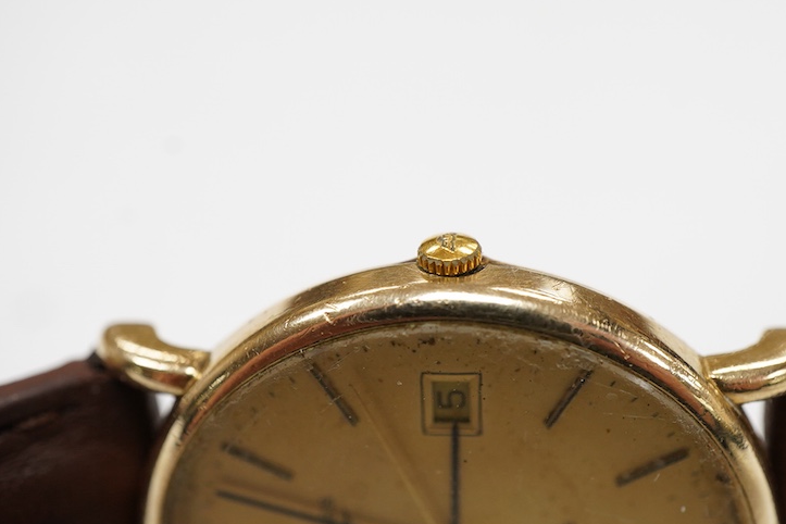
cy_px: 249
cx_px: 415
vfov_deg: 24.2
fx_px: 1223
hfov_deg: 35.6
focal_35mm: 56
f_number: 10
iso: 1250
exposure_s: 1/125
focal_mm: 30
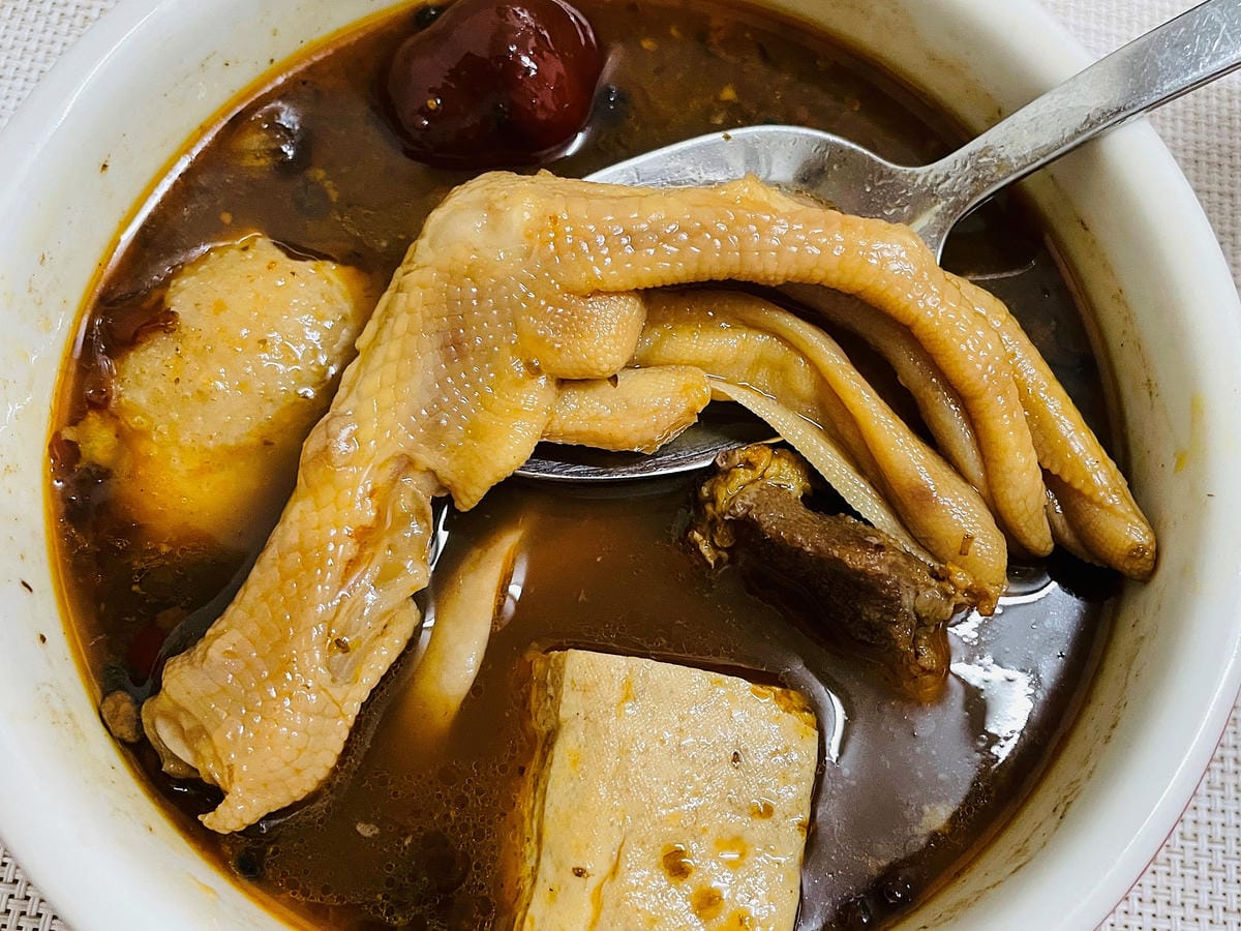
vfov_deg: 53.1
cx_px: 620
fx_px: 932
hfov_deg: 67.3
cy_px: 466
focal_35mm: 26
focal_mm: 4.2
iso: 320
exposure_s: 1/60
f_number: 1.6
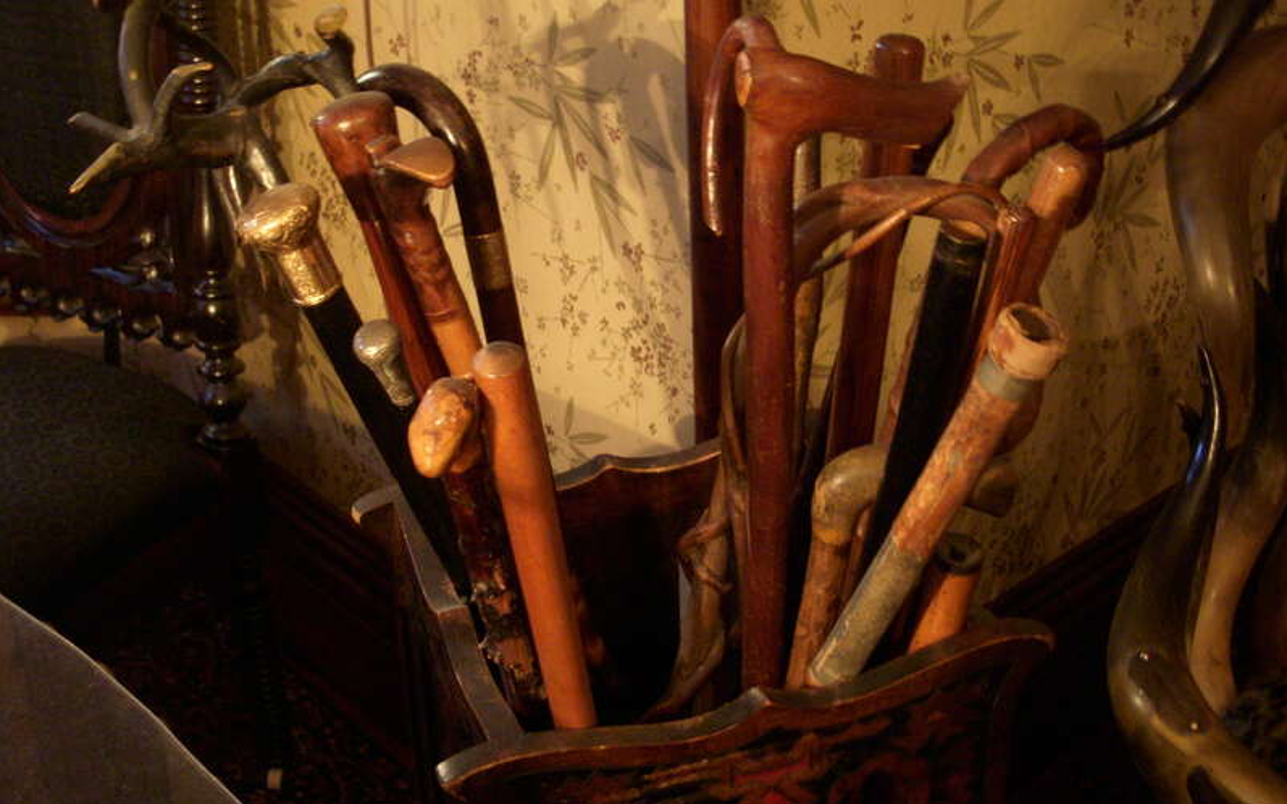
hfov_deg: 40.3
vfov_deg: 25.8
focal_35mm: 50
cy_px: 368
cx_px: 644
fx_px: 1754
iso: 400
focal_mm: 7.9
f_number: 3.4
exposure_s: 1/3
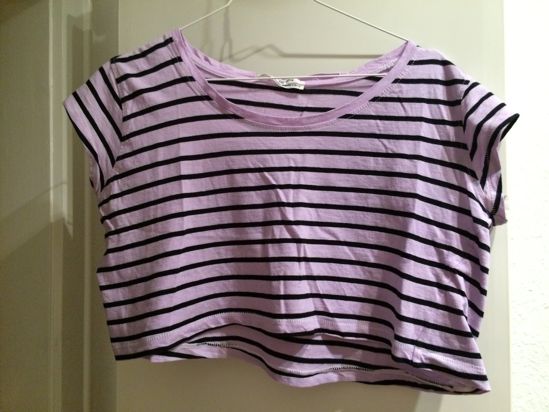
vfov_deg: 48.2
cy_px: 206
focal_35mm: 29
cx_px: 274
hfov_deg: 61.7
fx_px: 460
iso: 320
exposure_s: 1/25
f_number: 2.2
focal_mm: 4.15
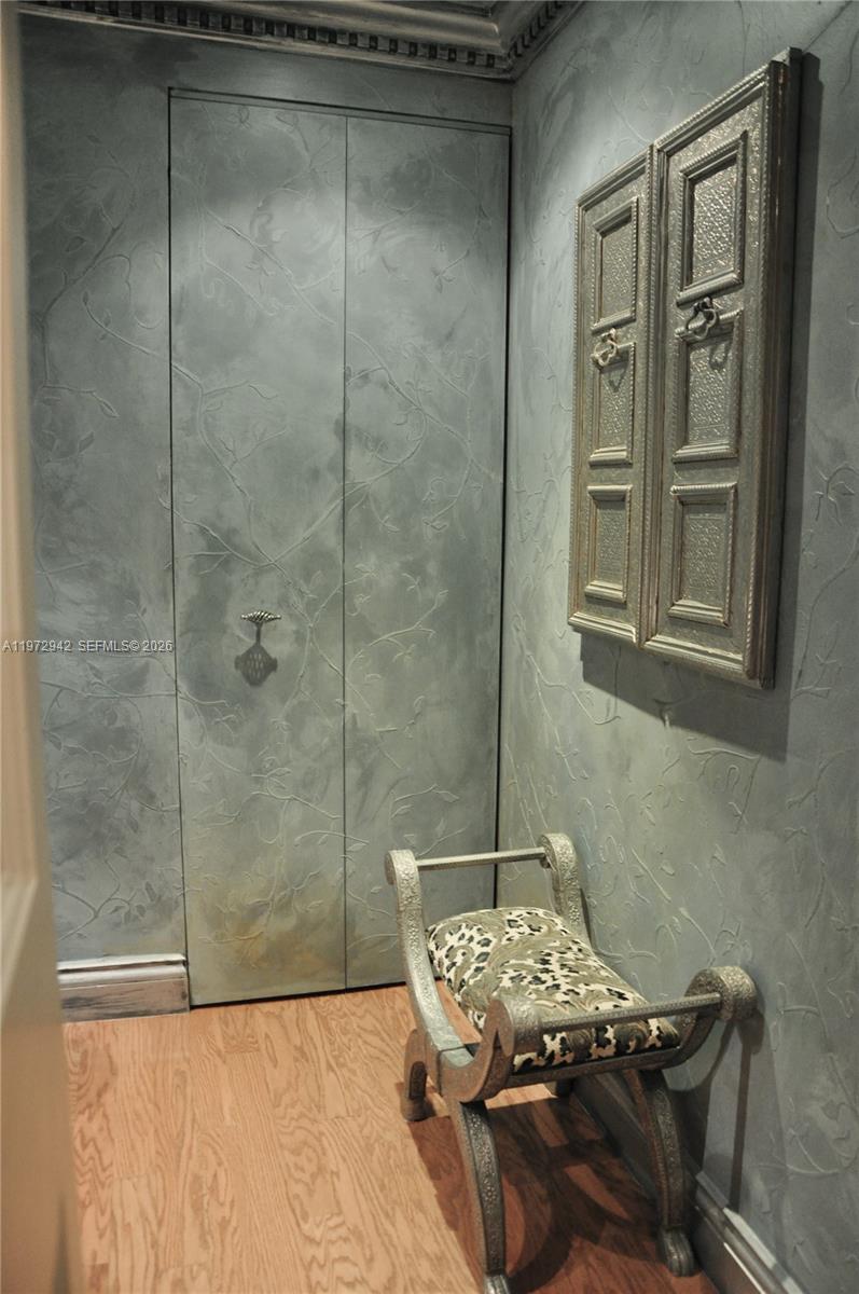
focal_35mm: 27
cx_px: 430
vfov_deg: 67.4
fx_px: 969
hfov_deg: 47.8
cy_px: 647
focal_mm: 18
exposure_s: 1/30
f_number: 3.5
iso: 1400
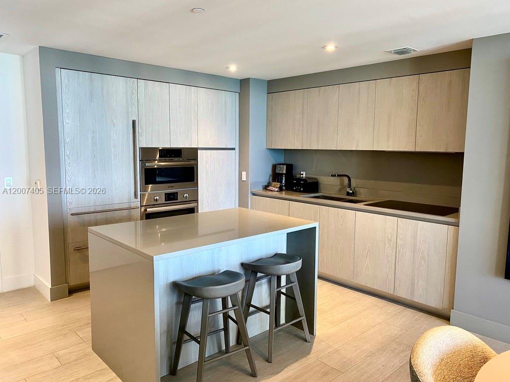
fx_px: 383
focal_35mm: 26
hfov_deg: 67.3
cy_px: 191
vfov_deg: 53.1
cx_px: 255
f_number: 1.8
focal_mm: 4.25
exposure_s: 1/60
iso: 125
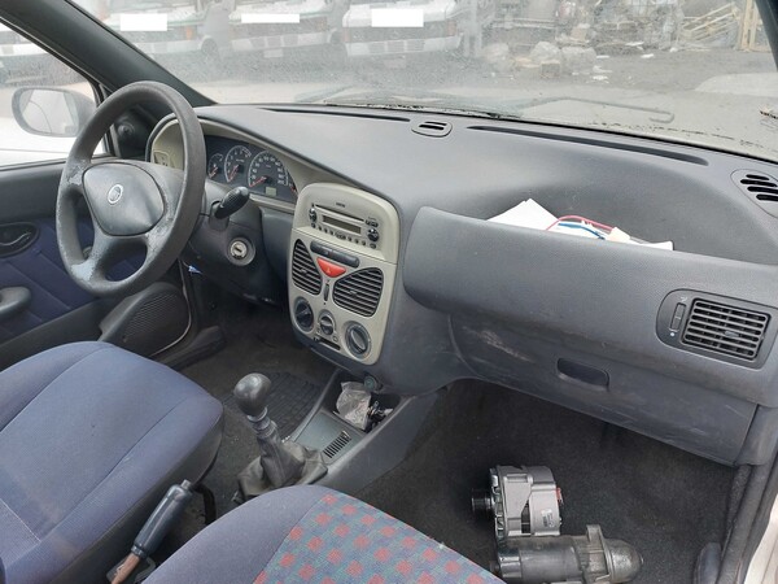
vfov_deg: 54.9
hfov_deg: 69.4
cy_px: 292
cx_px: 389
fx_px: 562
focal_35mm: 25
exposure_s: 1/50
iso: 64
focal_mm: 5.23
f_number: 1.8
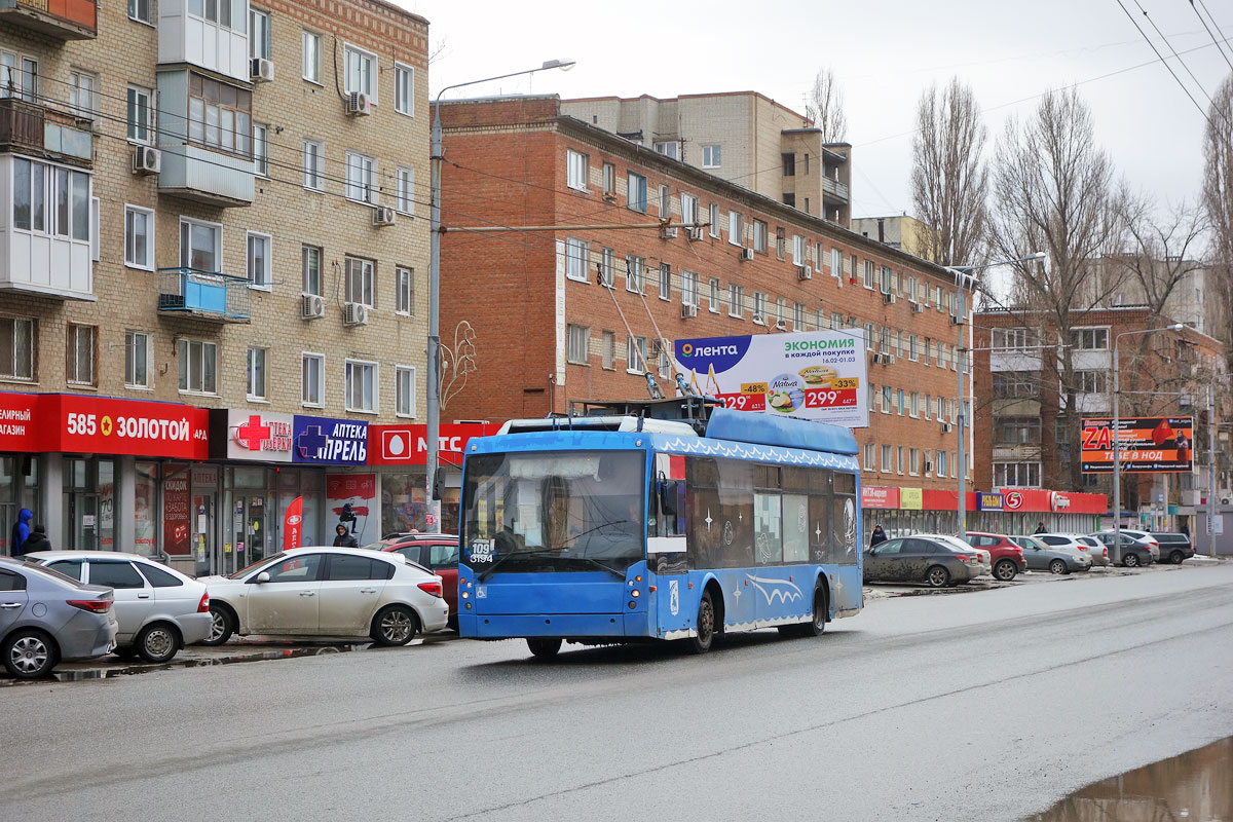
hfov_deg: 26.0
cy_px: 411
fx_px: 2671
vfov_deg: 17.5
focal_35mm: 78
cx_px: 616
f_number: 4.5
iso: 125
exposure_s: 1/500
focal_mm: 28.84
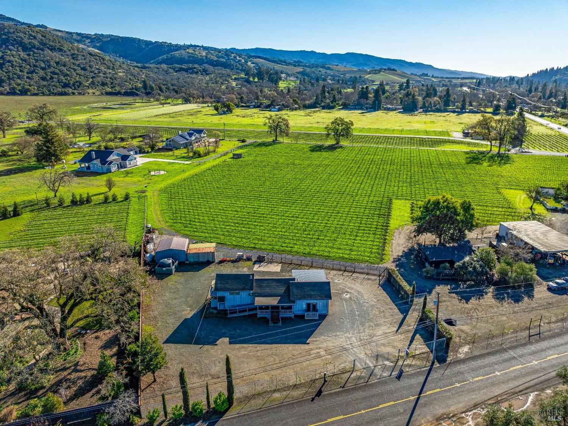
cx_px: 284
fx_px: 394
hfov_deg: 71.6
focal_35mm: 24
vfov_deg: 56.8
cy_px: 213
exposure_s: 1/4000
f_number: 2.8
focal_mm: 12.29
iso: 190
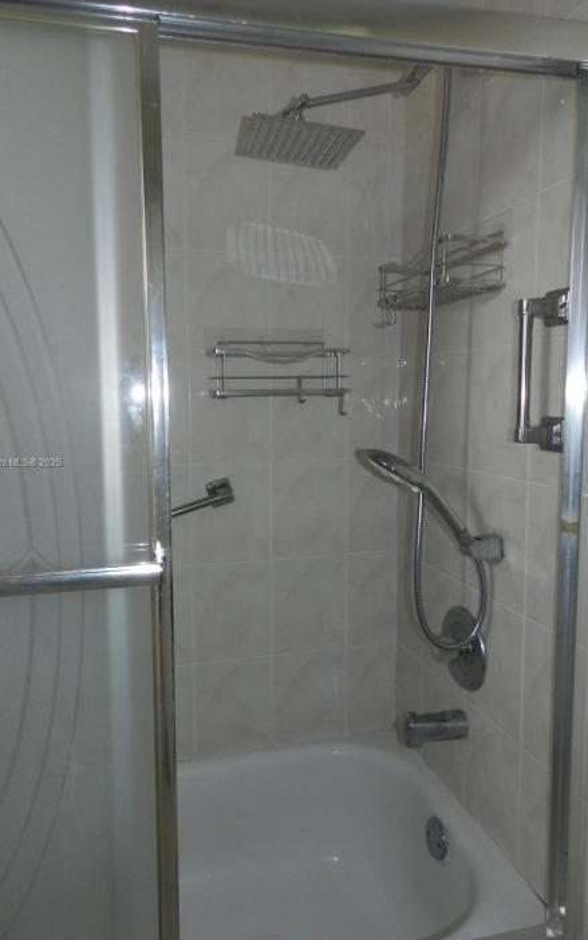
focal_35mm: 25
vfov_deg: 72.5
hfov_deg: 49.3
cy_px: 463
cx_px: 276
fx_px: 641
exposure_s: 1/30
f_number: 3.4
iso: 200
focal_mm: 4
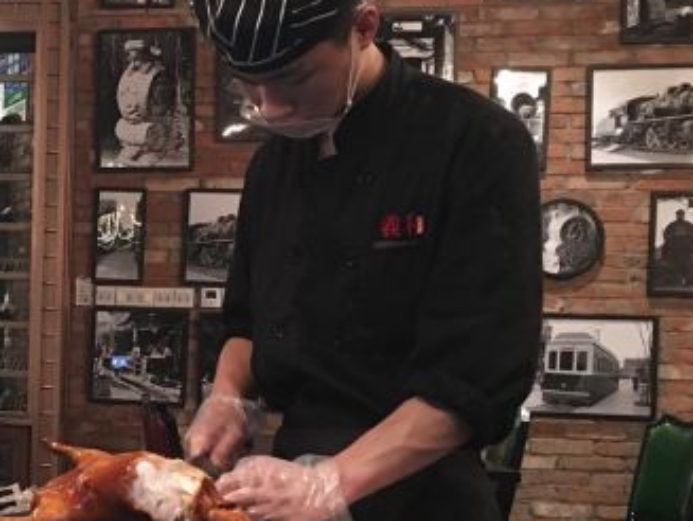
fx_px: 1243
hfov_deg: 28.7
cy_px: 355
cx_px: -42
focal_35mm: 62
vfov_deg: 23.6
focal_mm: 4.15
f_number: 2.2
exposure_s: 1/8
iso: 160
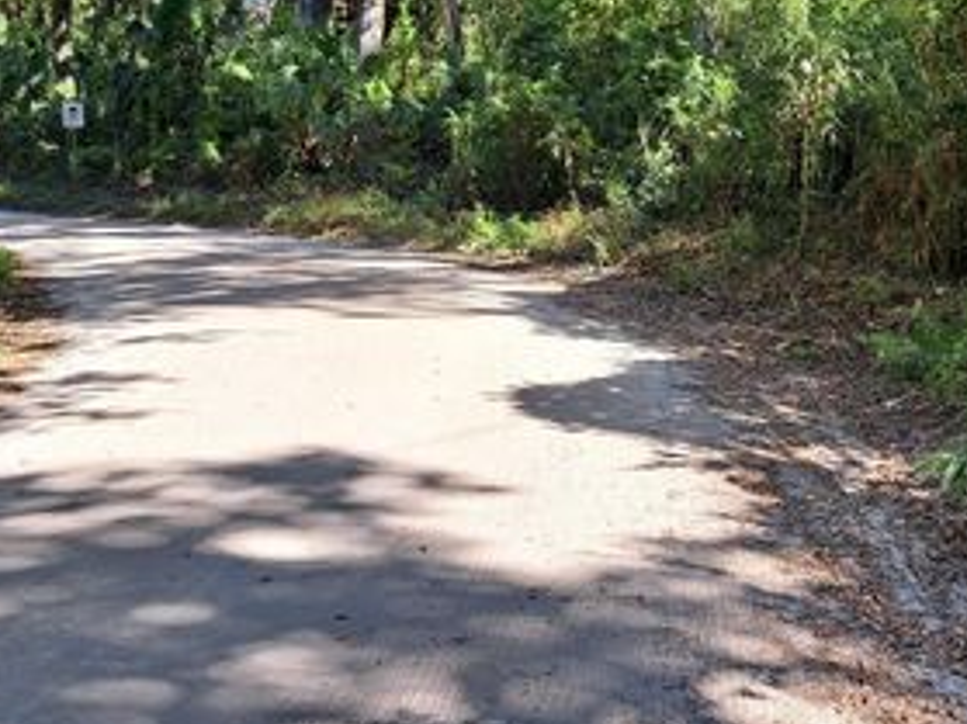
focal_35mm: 43
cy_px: 178
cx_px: 613
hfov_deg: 43.5
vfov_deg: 32.9
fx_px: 1201
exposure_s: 1/226
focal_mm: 5.23
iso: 50
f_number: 1.8
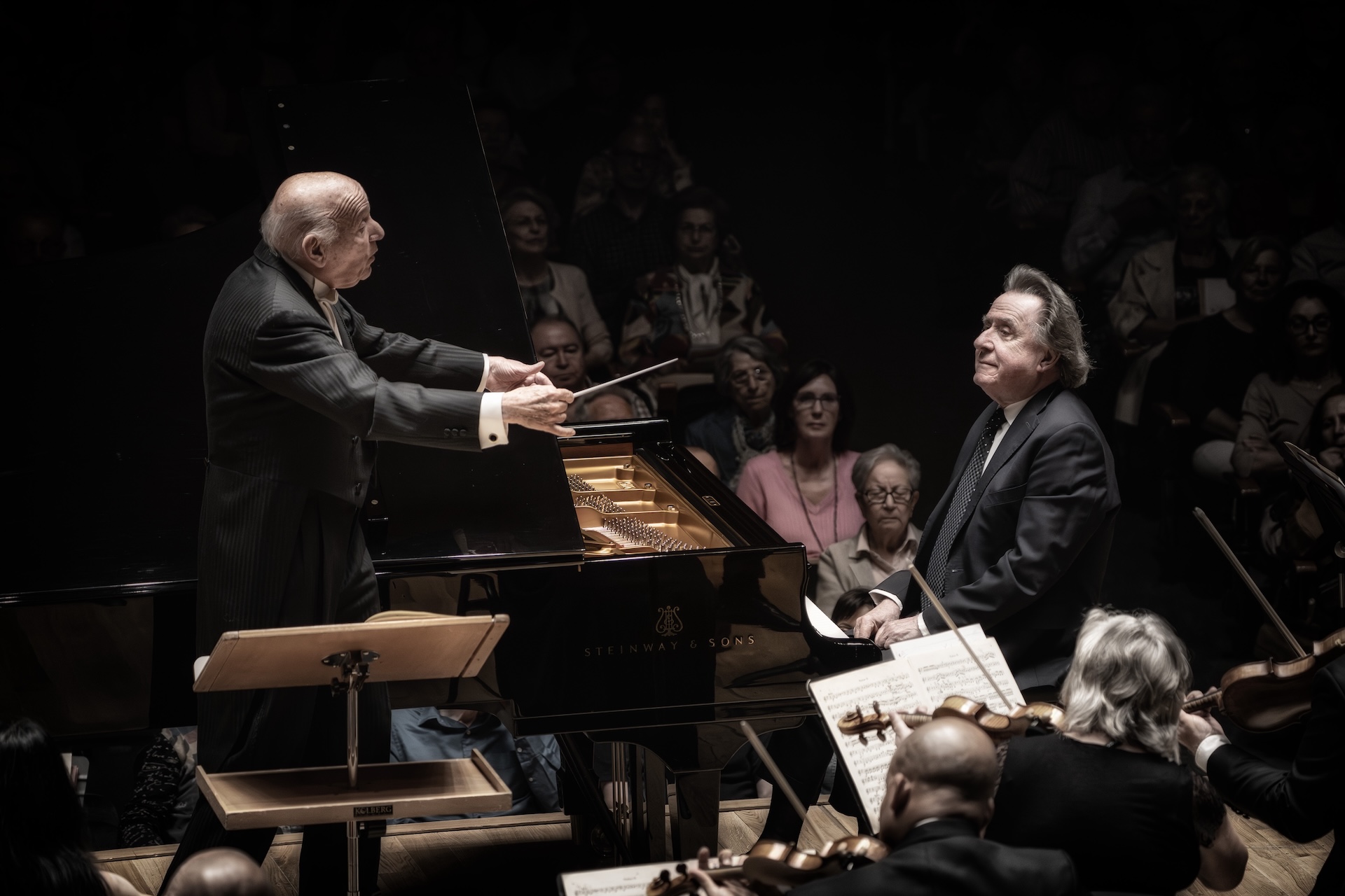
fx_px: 7472
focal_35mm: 200
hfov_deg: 10.3
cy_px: 448
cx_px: 672
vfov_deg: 6.9
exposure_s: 1/400
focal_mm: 200
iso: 3200
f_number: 6.3
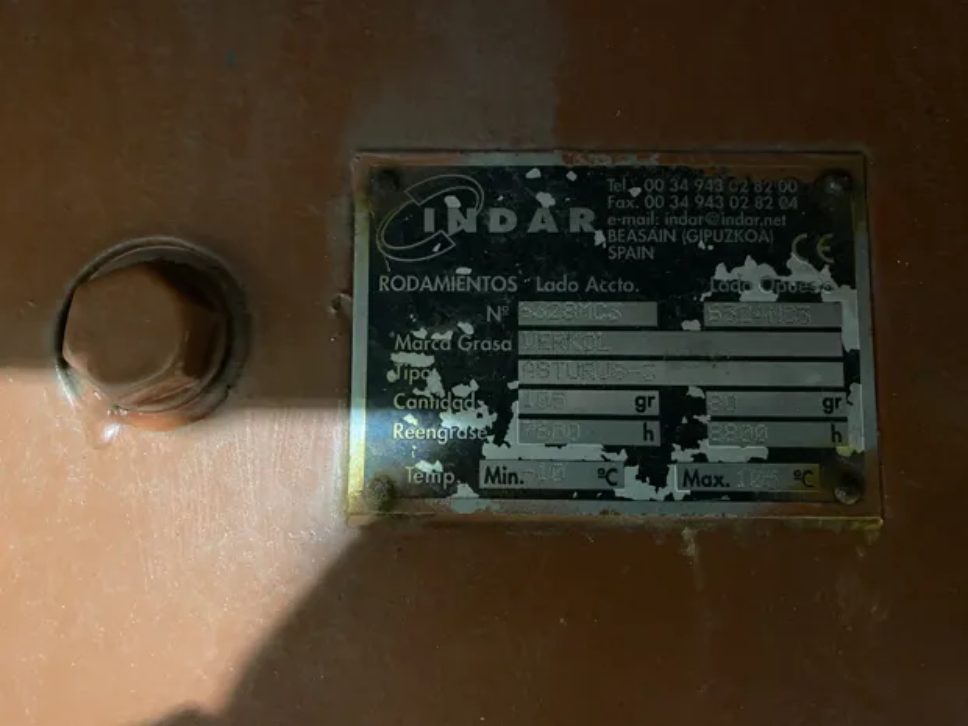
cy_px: 363
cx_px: 484
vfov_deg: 53.1
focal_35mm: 26
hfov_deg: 67.3
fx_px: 727
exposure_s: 1/25
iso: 800
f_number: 1.8
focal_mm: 4.25
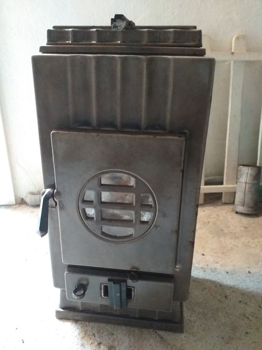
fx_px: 272
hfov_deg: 51.4
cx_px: 131
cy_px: 175
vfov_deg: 65.3
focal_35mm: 27
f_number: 1.9
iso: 500
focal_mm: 3.6
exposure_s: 1/20
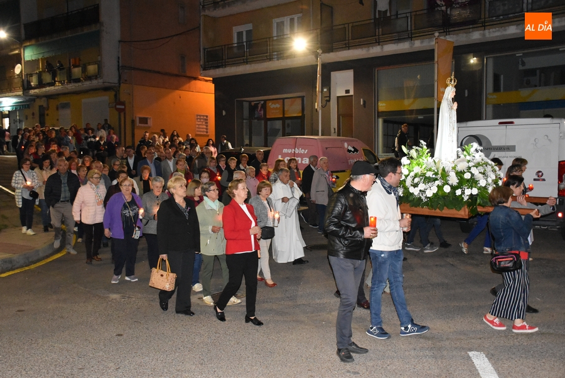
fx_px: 566
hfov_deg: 53.1
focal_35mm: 36
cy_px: 189
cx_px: 282
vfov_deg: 37.0
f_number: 3.8
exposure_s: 1/60
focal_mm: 24
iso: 5600
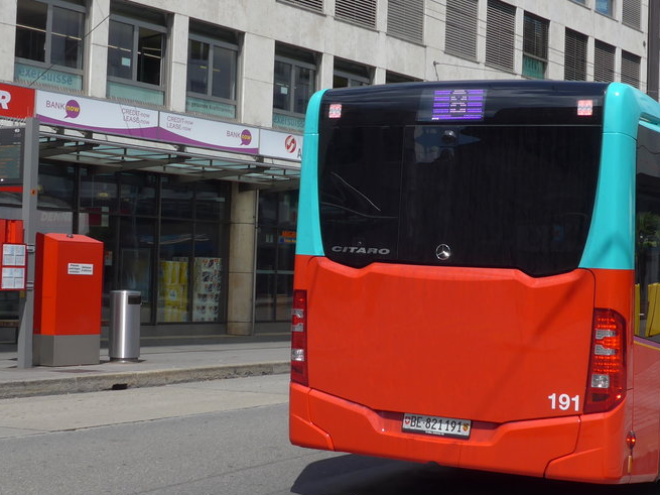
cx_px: 438
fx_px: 1258
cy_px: 244
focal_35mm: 66
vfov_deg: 22.2
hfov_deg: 29.2
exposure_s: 1/800
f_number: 5.6
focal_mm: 7.5
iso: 80
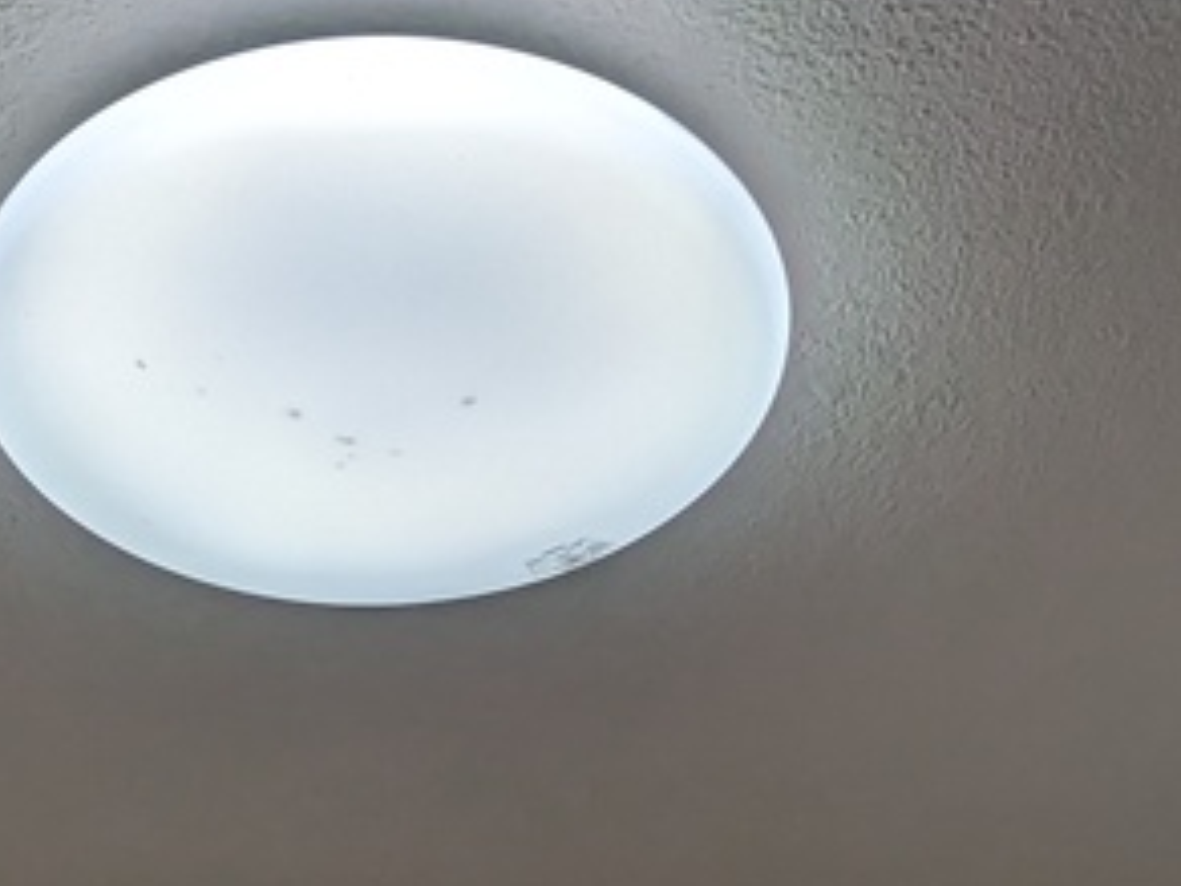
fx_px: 1569
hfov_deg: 40.4
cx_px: 346
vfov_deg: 30.0
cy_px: 813
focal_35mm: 46
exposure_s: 1/598
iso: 63
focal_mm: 1.83
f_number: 2.2
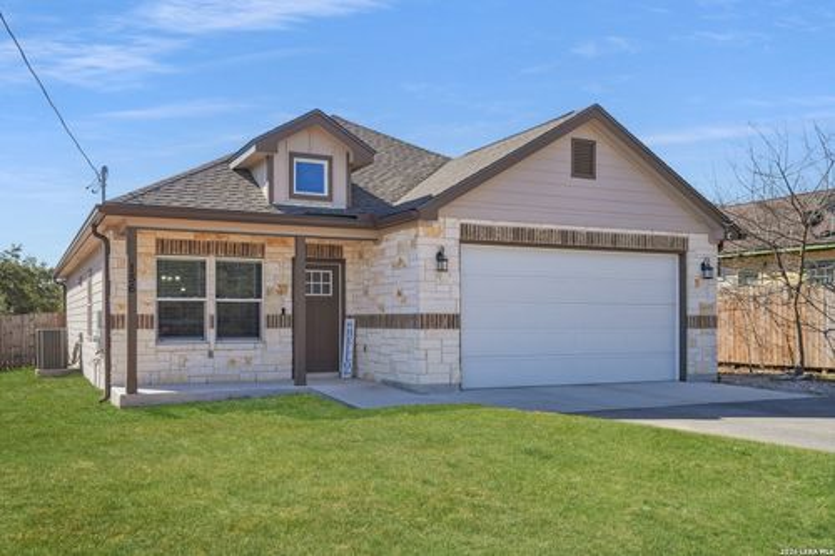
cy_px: 278
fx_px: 788
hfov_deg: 55.8
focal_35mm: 34
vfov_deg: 38.9
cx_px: 418
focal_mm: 34
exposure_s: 1/350
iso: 200
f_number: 8
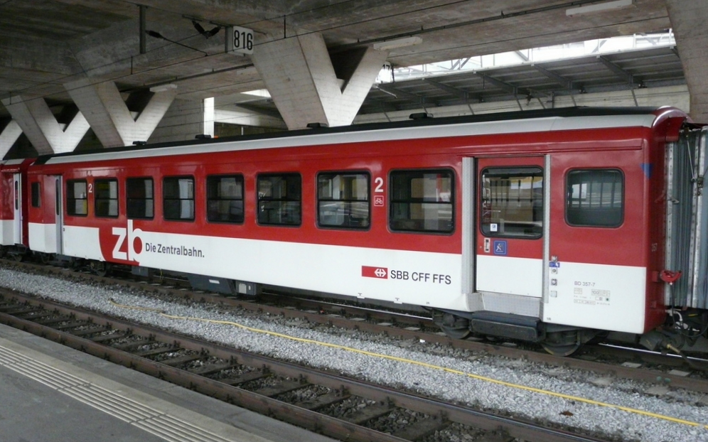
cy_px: 222
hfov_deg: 58.2
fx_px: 637
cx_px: 353
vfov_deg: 38.3
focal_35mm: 33
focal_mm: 5.1
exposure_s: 1/125
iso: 500
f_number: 2.8
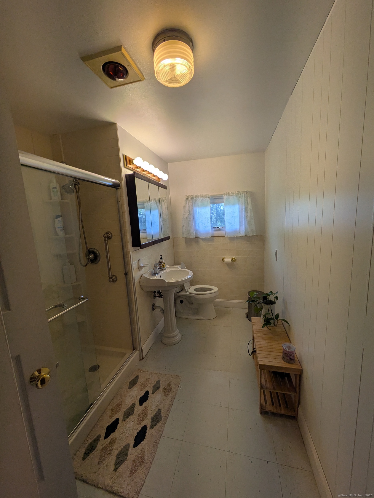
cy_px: 249
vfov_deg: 102.0
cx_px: 187
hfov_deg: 85.7
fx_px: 202
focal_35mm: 14
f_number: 2.2
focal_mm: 1.83
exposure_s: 1/215
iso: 60
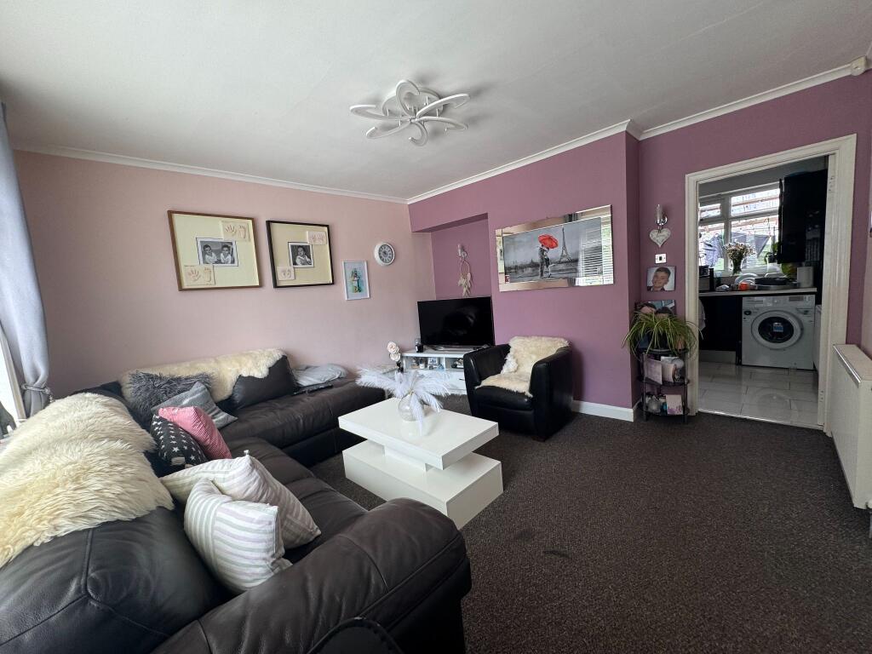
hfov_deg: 102.1
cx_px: 436
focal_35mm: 14
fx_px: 353
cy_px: 327
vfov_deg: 85.7
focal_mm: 2.22
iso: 64
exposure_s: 1/99
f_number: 2.2
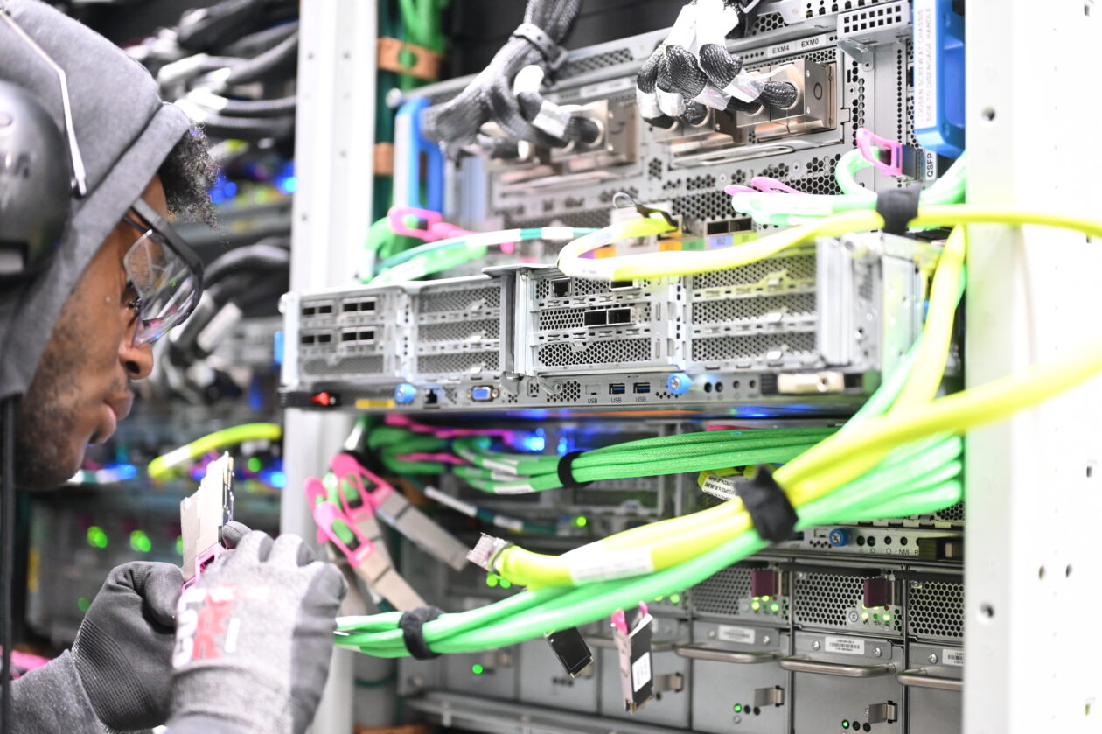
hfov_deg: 39.6
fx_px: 1530
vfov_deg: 27.0
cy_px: 367
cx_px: 551
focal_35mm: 50
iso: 6400
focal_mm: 50
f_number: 2
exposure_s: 1/180
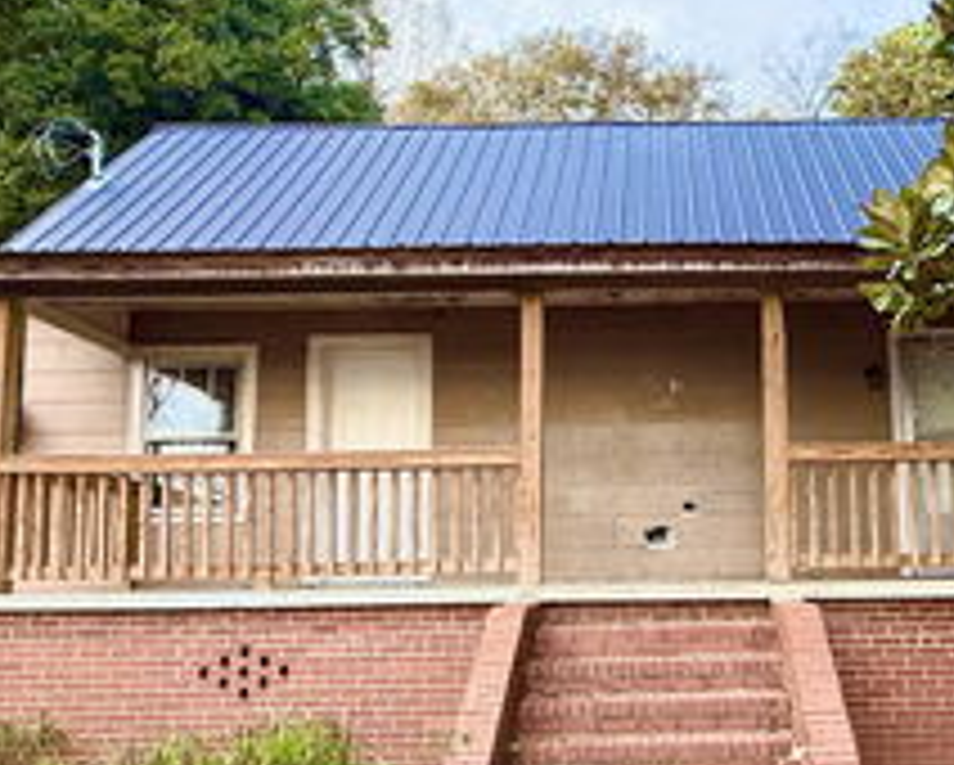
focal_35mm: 33
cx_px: 684
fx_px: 933
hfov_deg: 52.4
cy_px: 477
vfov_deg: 44.2
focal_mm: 2.22
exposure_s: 1/99
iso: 100
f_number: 2.2
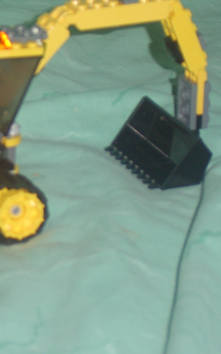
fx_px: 1619
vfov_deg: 12.5
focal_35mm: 168
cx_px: -70
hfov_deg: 7.7
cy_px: 151
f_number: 4.9
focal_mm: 22.74
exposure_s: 1/60
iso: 141
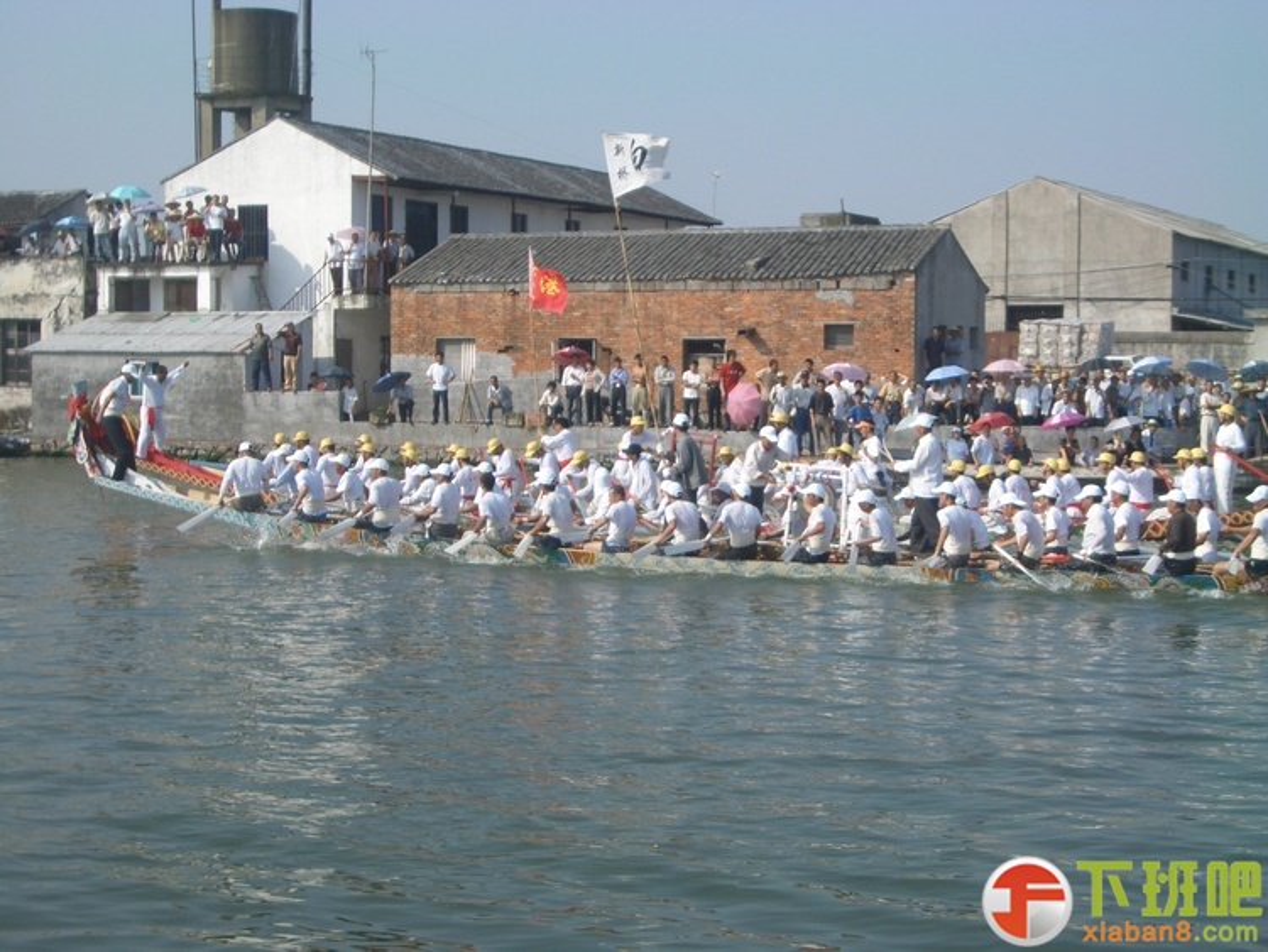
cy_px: 476
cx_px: 634
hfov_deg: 31.2
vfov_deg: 23.7
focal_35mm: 62
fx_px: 2272
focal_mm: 10.2
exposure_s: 1/800
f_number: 3.5
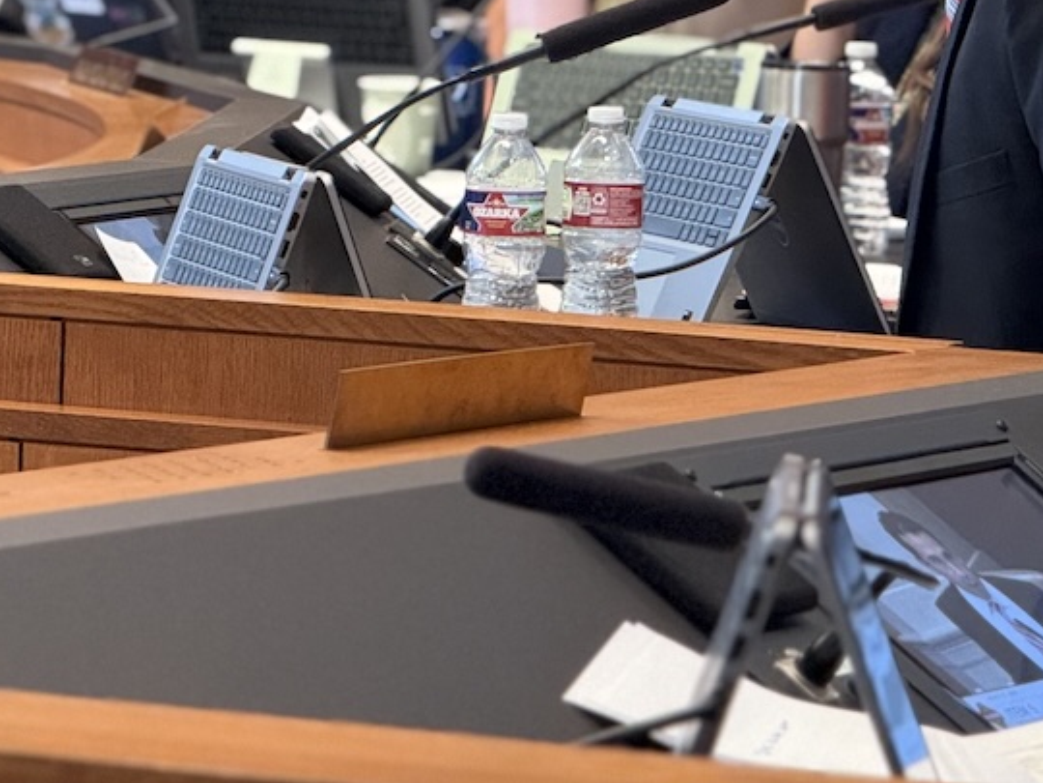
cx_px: 411
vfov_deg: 5.3
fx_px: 8376
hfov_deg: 7.1
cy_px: -72
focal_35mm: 278
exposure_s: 1/43
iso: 800
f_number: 2.8
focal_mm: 15.66
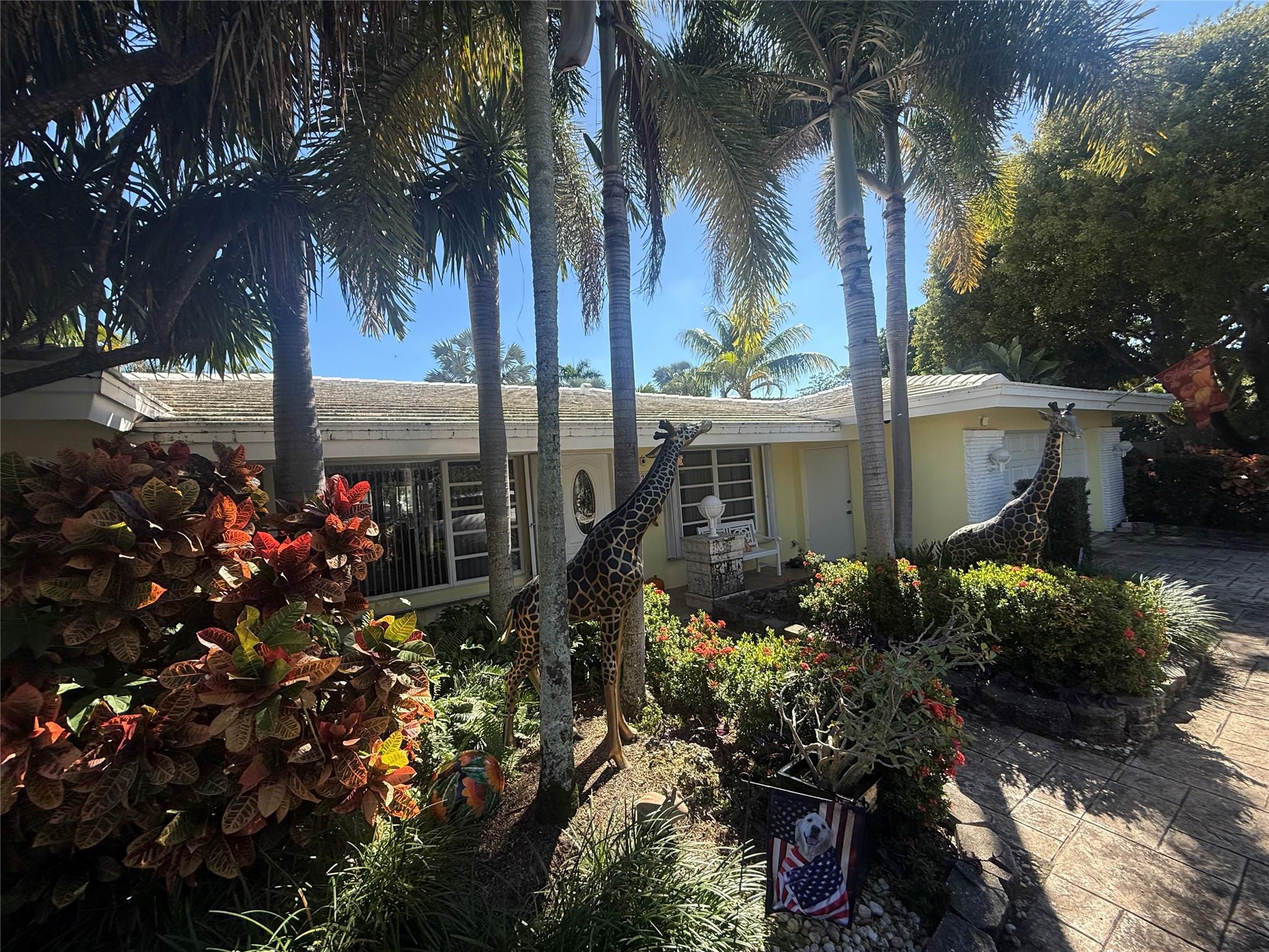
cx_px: 634
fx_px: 513
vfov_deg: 85.7
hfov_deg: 102.1
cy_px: 476
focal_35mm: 14
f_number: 2.2
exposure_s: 1/1189
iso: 64
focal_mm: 2.22
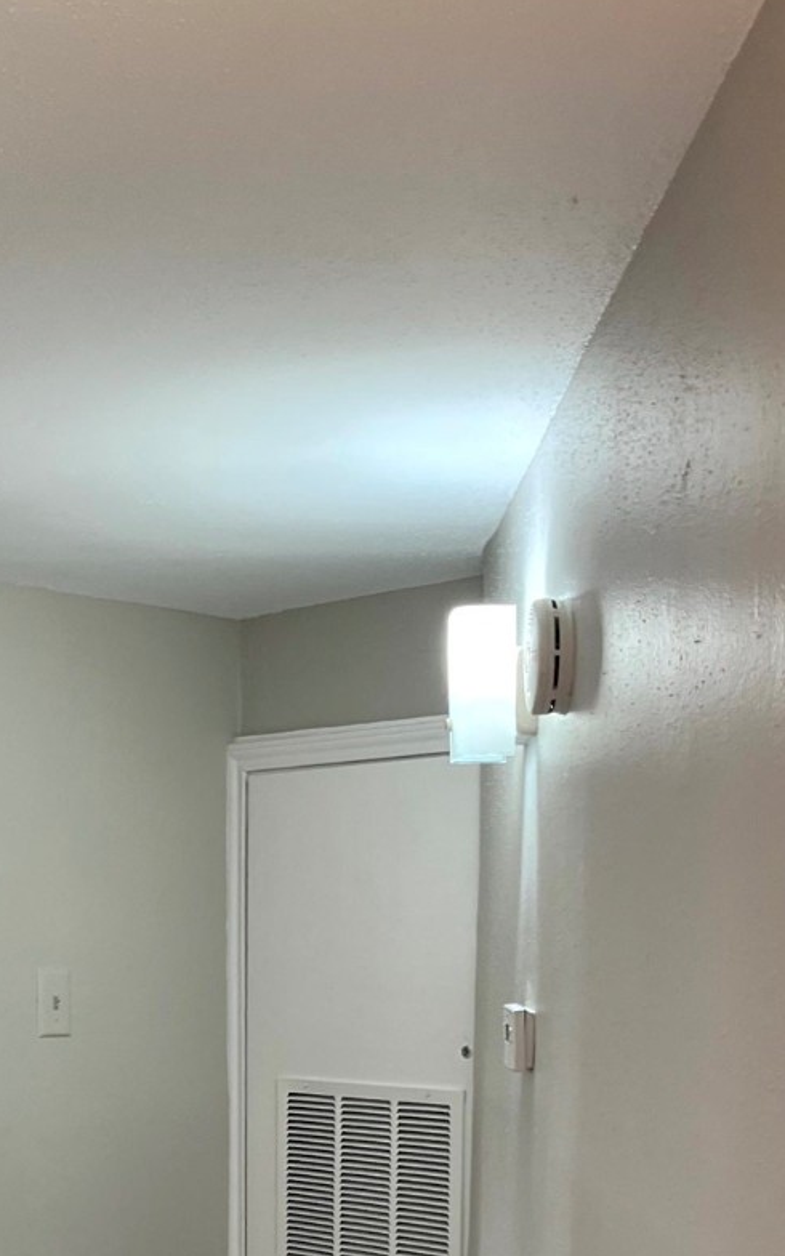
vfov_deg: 35.6
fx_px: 1848
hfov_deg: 23.6
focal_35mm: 54
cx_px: 145
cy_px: 1096
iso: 80
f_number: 1.6
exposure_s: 1/60
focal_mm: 5.1
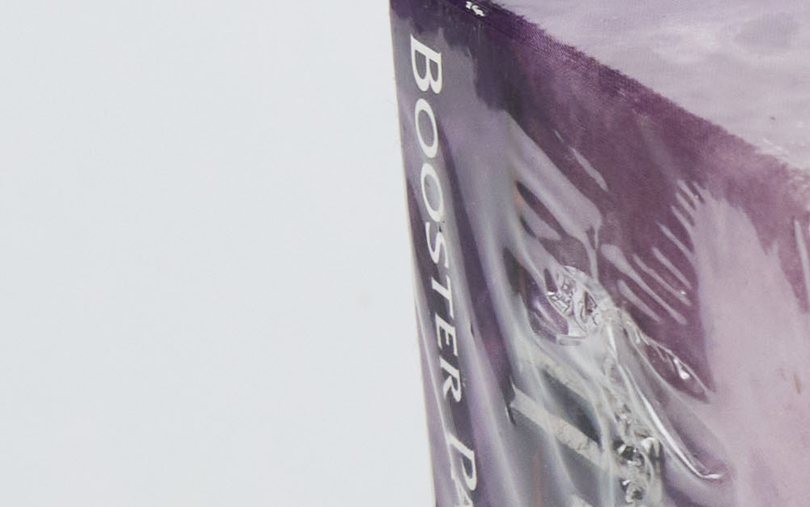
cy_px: 644
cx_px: 1677
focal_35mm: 335
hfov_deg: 6.1
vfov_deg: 3.9
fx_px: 7395
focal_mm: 48
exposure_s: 1/50
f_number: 13
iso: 800
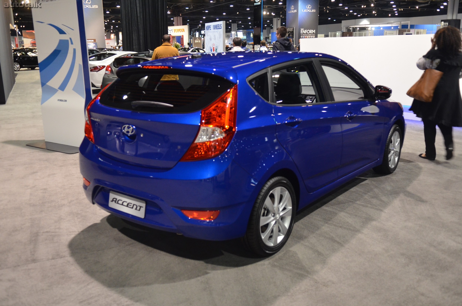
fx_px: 442
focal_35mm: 34
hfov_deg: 55.2
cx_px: 231
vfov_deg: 38.2
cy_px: 153
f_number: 2.8
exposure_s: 1/30
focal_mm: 23
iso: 1600
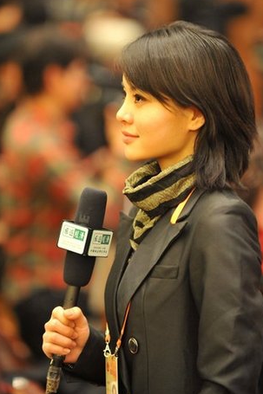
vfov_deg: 9.7
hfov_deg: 6.4
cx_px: 138
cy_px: 198
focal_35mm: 213
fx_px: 2336
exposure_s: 1/60
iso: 3200
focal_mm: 200
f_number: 2.8
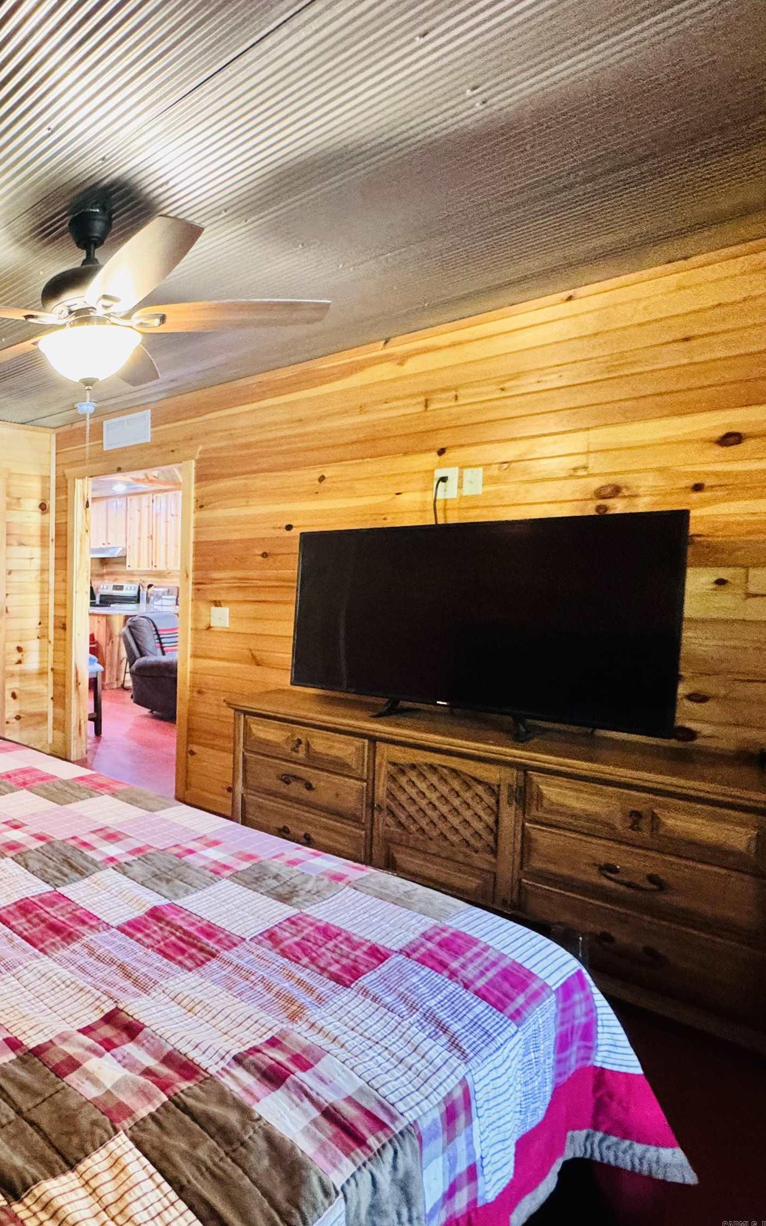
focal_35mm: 20
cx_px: -49
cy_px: 612
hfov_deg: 46.4
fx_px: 668
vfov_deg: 85.1
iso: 640
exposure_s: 1/60
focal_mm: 2.22
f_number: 2.2
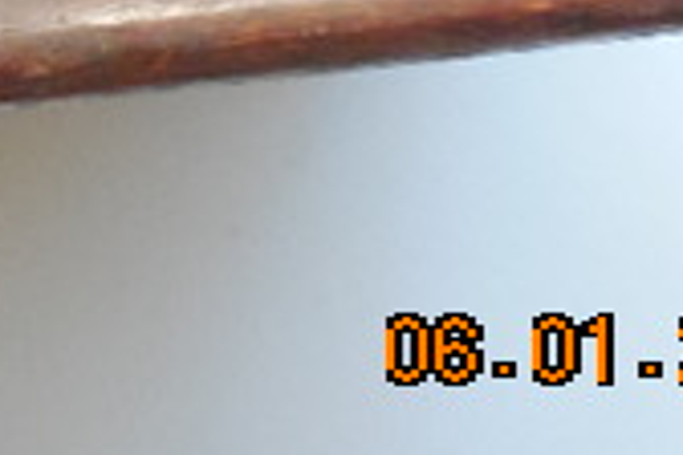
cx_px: -28
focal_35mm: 99
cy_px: -435
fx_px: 1878
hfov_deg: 19.9
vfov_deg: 12.3
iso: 1600
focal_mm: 4.5
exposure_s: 1/10
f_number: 3.7
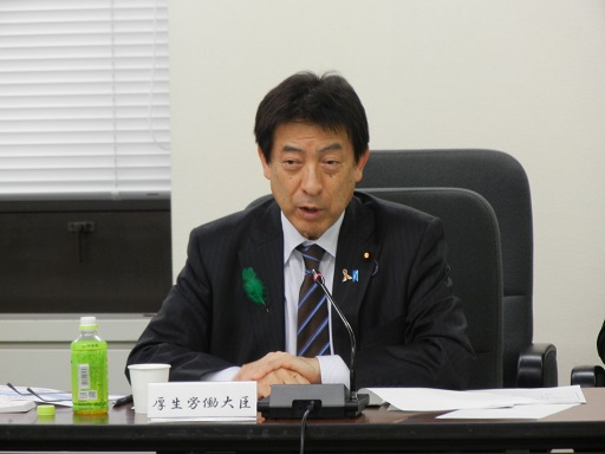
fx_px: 5243
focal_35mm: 300
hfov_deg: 6.6
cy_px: 227
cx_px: 302
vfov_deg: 5.0
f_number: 5.6
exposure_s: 1/20.1
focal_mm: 54
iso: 400
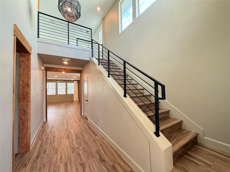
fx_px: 93
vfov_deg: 85.7
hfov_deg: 102.1
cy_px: 86
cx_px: 115
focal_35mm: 14
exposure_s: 1/60
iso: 400
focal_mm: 2.22
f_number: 2.2
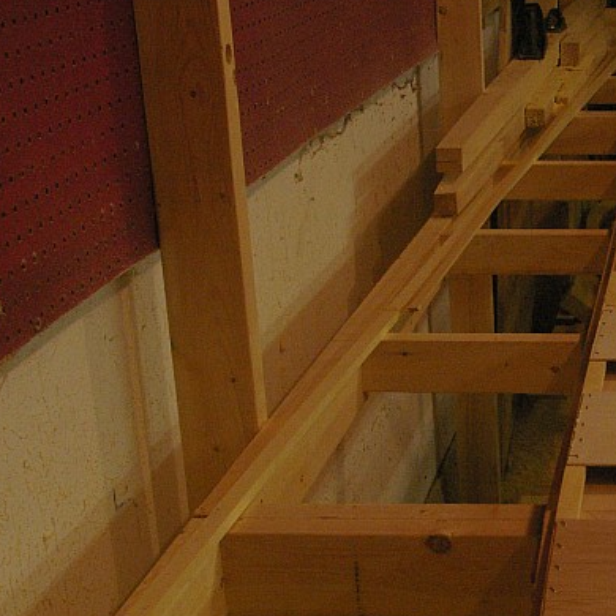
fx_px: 1711
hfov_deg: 19.5
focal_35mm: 85
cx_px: 697
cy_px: 400
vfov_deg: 20.3
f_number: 6.7
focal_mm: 26
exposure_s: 1/20
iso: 1600
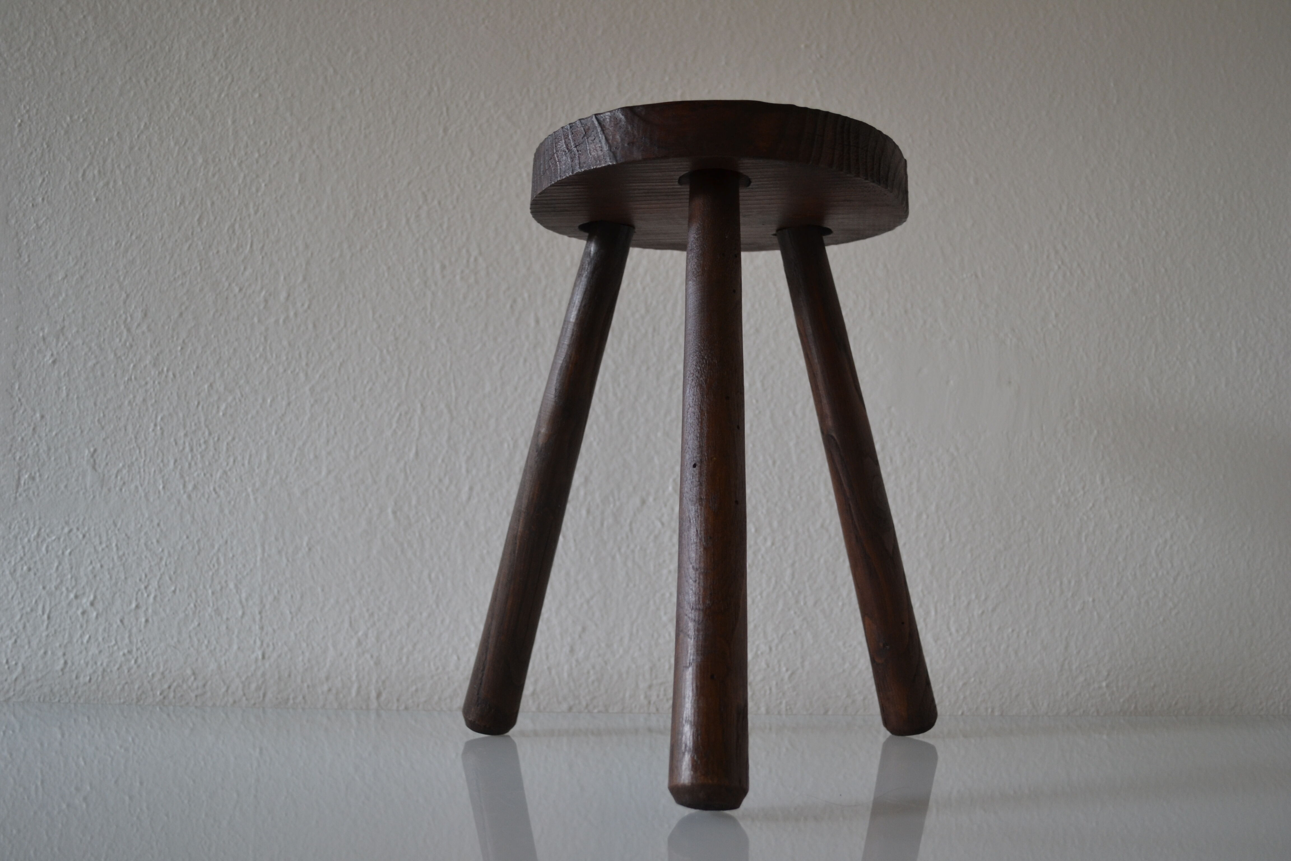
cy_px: 430
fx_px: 1183
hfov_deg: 57.2
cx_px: 646
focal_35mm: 33
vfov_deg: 40.0
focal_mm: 22
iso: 400
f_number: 4
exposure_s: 1/50
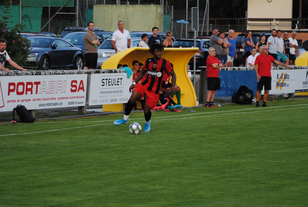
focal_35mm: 188
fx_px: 1607
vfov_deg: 7.4
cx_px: 154
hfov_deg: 10.9
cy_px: 104
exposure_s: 1/500
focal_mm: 125
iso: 560
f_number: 4.2
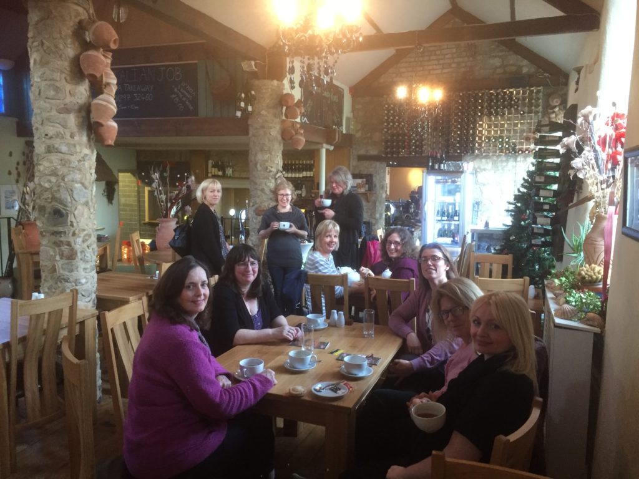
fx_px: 535
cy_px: 240
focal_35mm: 29
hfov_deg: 61.7
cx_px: 320
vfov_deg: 48.2
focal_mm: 4.15
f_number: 2.2
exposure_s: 1/33
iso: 250
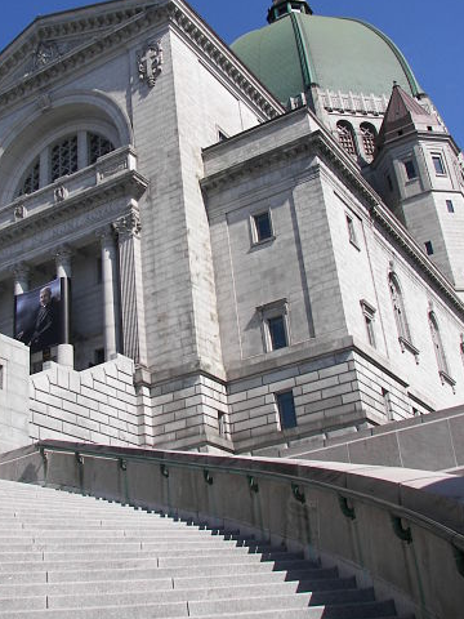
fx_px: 804
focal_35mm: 45
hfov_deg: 32.1
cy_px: 266
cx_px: 179
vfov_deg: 42.0
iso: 50
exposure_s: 1/640
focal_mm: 6
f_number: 4
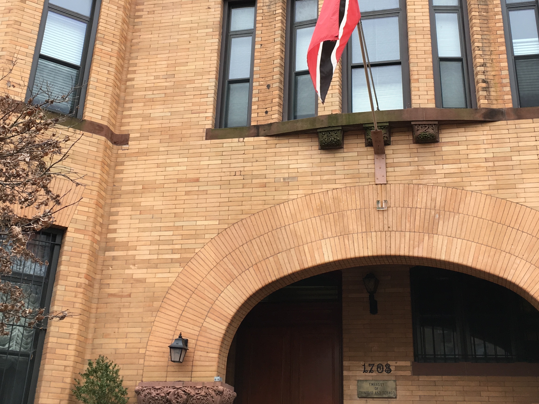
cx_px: 284
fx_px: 747
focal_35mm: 48
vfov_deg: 29.8
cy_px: 104
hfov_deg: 39.6
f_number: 2.2
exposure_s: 1/120
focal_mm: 4.15
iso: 25
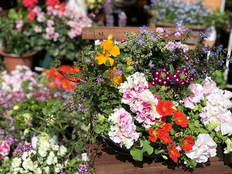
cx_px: 116
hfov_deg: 33.8
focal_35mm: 57
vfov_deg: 25.7
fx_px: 382
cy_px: 87
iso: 20
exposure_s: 1/1429
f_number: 2.8
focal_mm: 6.6
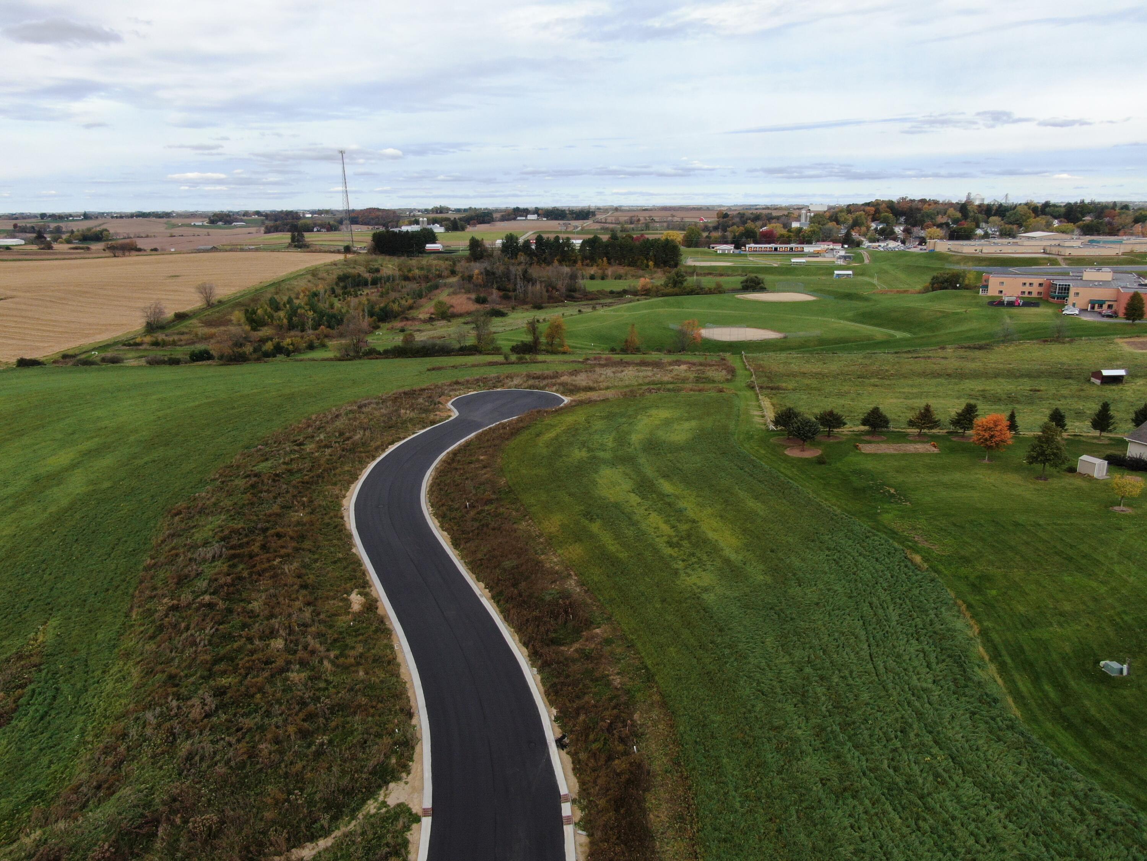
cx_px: 574
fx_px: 795
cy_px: 430
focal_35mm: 24
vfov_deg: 56.8
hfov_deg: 71.6
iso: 100
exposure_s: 1/1000
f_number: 2.8
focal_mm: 4.39
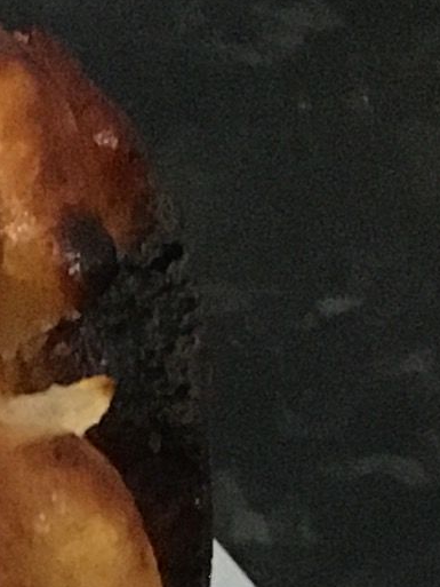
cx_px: -1237
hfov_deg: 5.7
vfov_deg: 7.8
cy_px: 1580
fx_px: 3863
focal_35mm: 228
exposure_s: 1/17
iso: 320
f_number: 2.2
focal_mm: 4.15
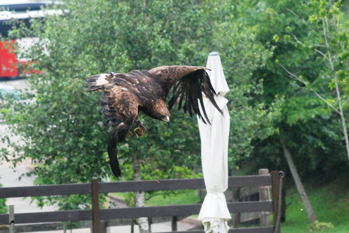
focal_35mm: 202
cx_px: 174
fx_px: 1965
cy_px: 116
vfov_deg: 6.8
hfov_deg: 10.1
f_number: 7.1
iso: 1600
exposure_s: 1/800
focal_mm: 135
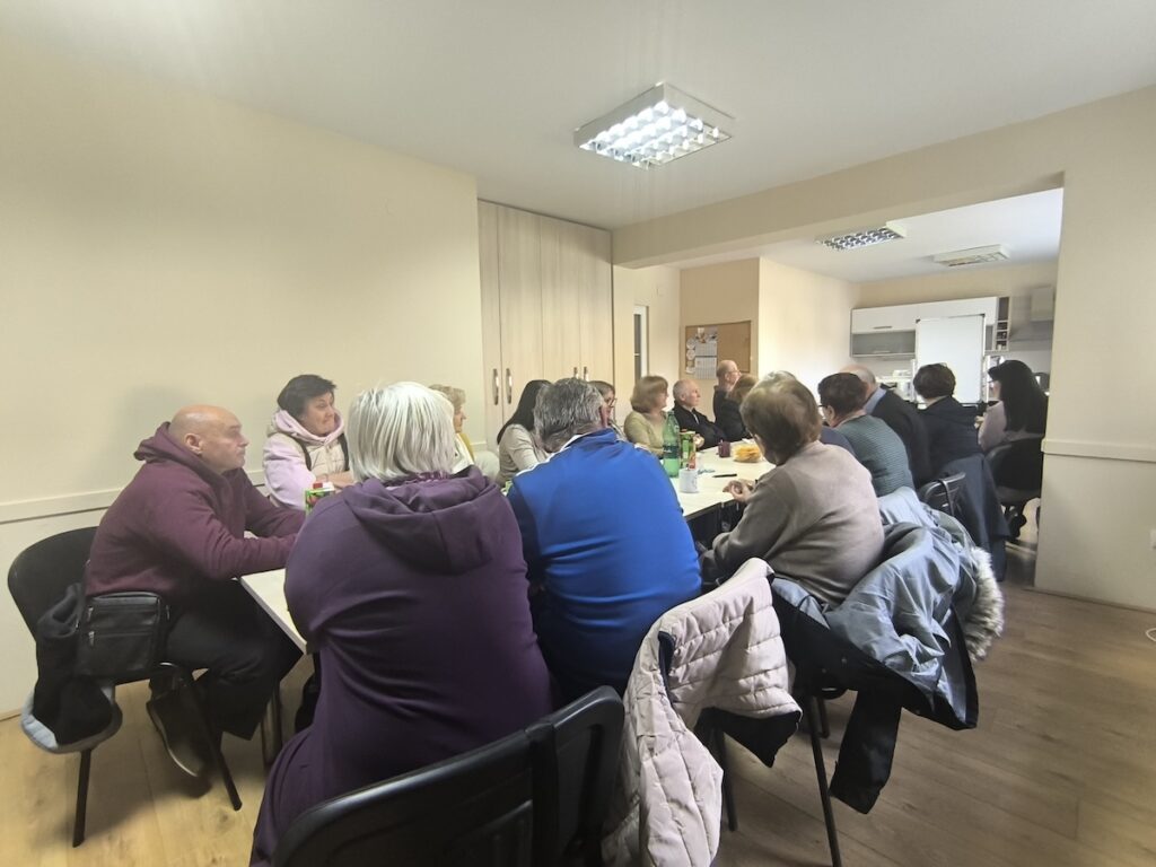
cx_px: 578
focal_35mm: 16
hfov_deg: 94.5
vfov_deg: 78.1
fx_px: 534
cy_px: 434
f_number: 2.2
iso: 320
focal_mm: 1.65
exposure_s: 1/33.3
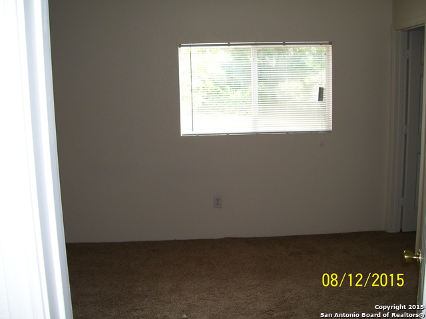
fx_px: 455
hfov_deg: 50.1
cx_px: 213
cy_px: 160
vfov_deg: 38.7
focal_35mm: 37
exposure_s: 1/60
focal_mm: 6
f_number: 2.7
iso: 80
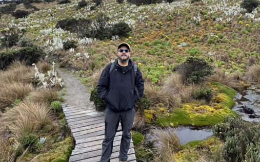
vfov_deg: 40.3
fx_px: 213
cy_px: 34
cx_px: 153
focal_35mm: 30
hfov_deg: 62.5
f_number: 2.2
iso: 40
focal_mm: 2.22
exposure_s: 1/812
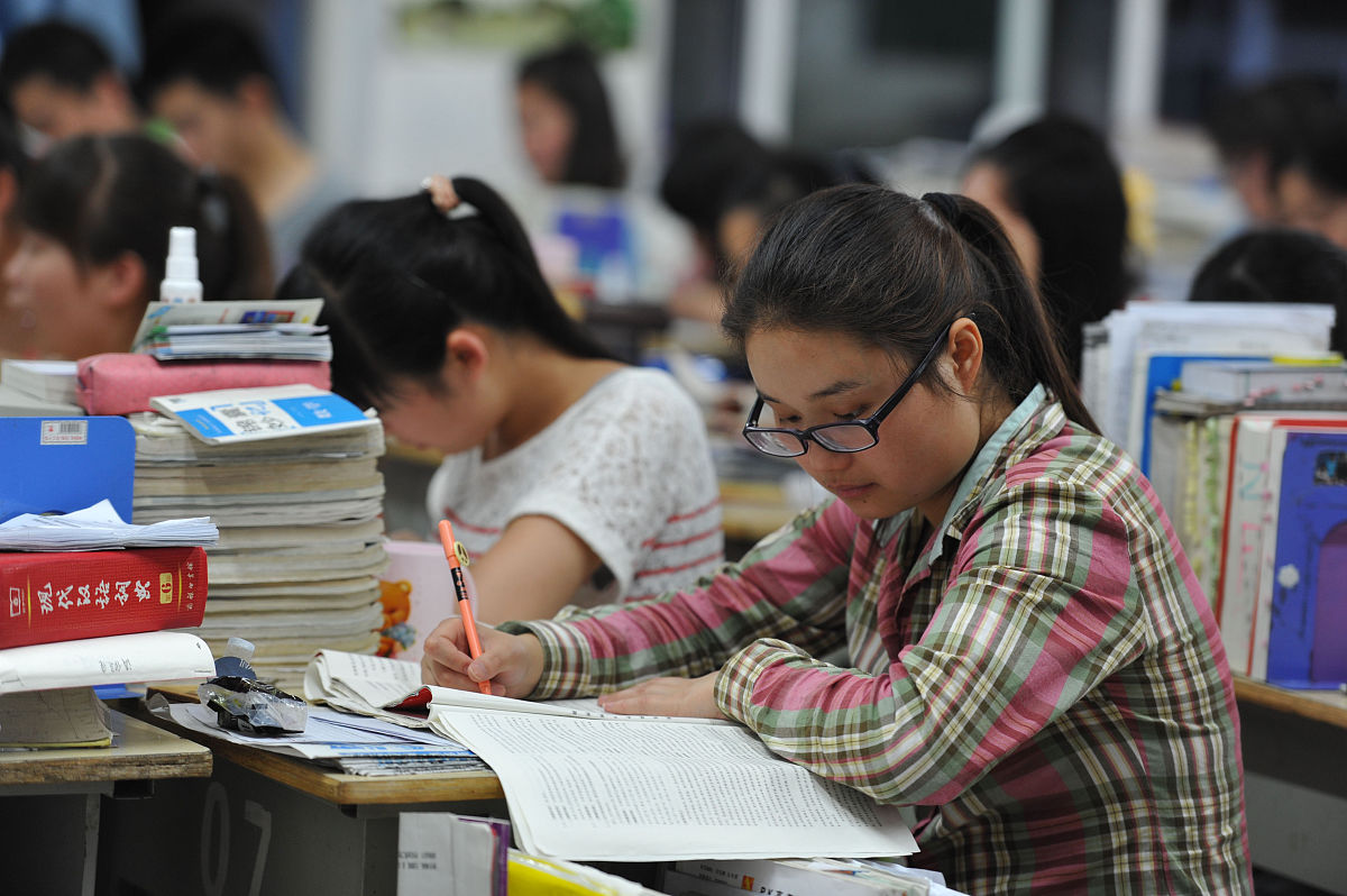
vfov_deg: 10.1
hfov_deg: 15.2
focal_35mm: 135
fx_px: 5047
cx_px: 674
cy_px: 448
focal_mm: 135
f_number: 2.8
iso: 800
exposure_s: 1/60
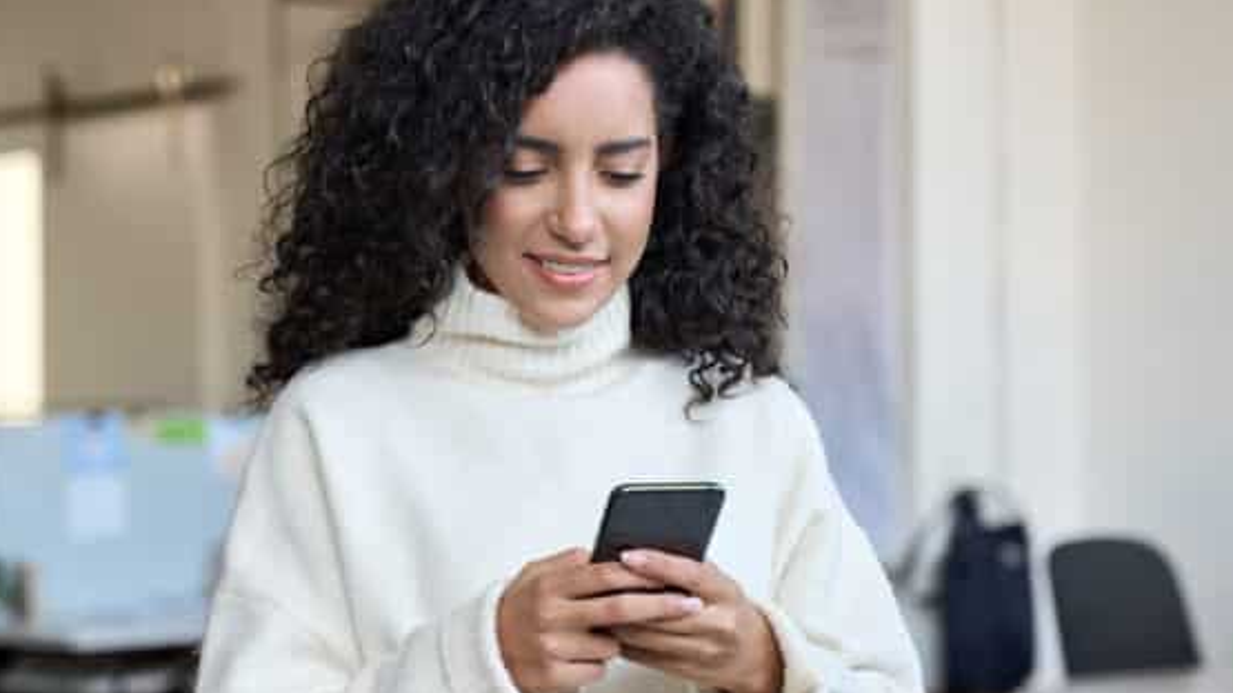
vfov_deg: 13.9
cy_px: 420
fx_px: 2844
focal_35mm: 87
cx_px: 664
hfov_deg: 24.5
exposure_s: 1/200
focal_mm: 60
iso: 800
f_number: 2.8
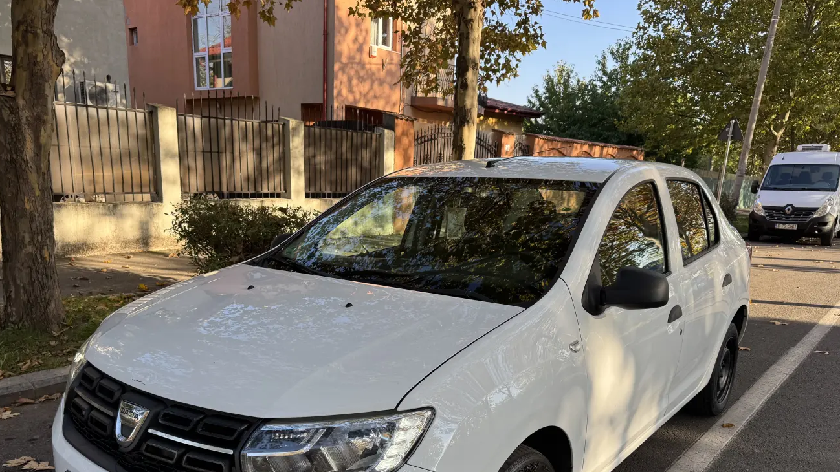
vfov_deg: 39.2
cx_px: 423
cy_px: 349
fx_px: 646
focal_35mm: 29
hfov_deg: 66.1
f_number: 1.78
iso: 80
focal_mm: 6.76
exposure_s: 1/633
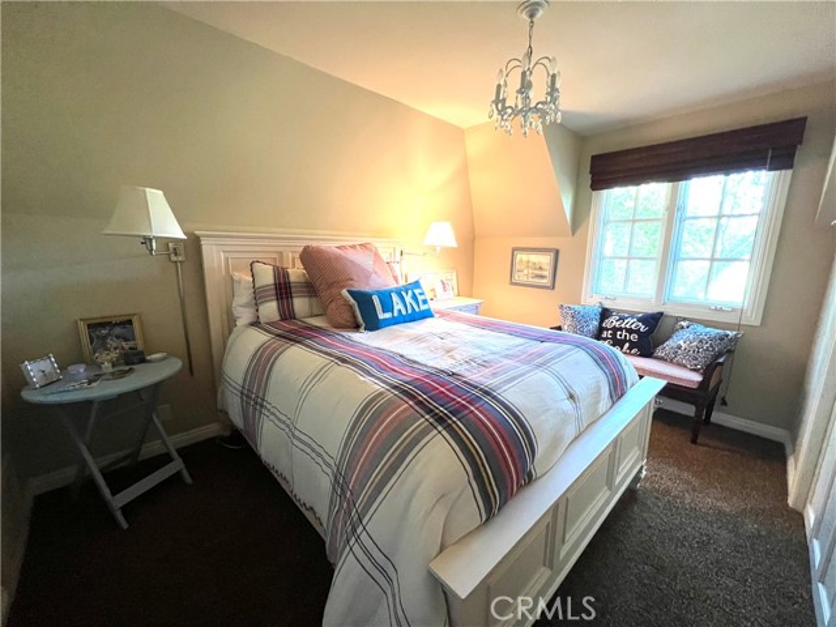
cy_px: 314
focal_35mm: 13
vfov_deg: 89.9
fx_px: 314
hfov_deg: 106.2
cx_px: 418
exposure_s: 1/60
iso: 500
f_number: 1.8
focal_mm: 1.57
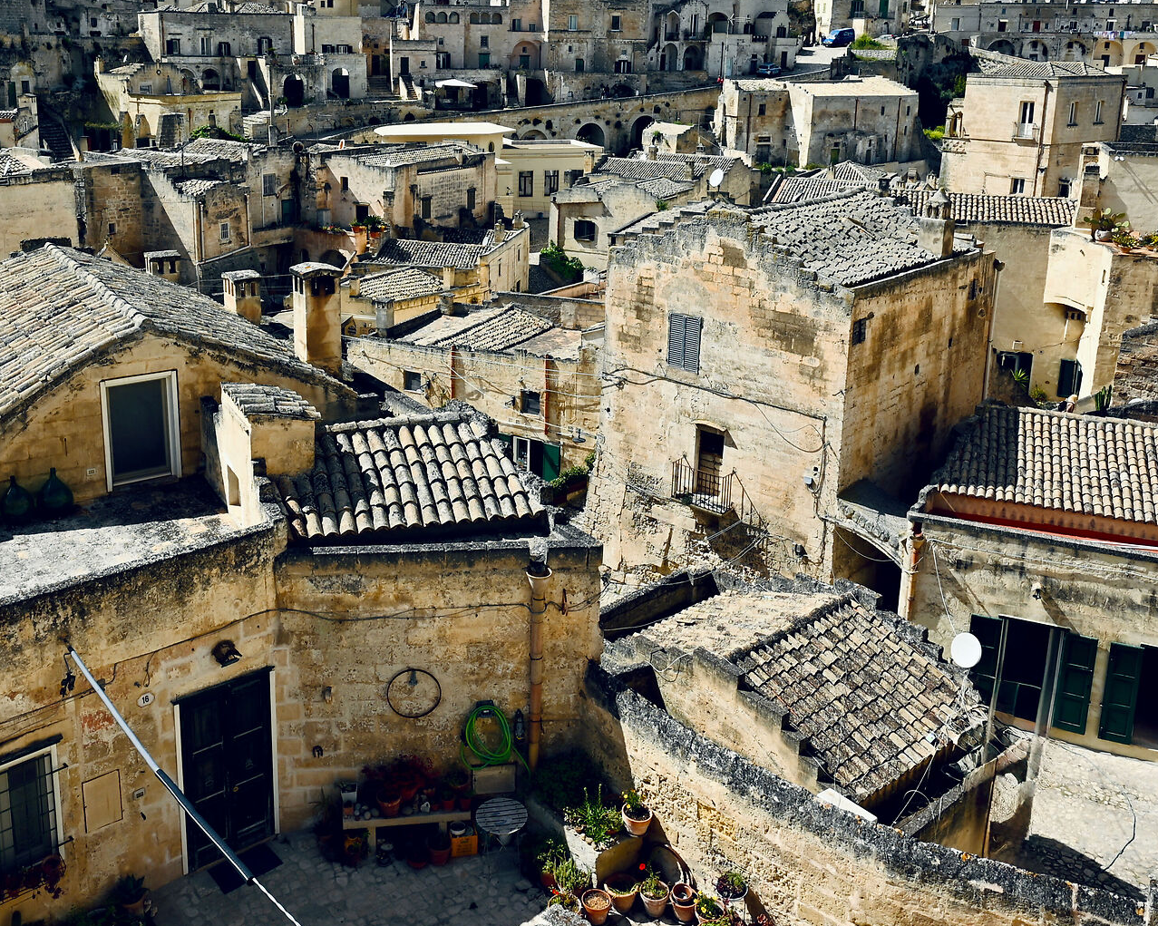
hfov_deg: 57.7
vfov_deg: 47.6
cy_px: 301
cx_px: 405
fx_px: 1028
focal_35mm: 30
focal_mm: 17
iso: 50
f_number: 9.5
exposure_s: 1/250
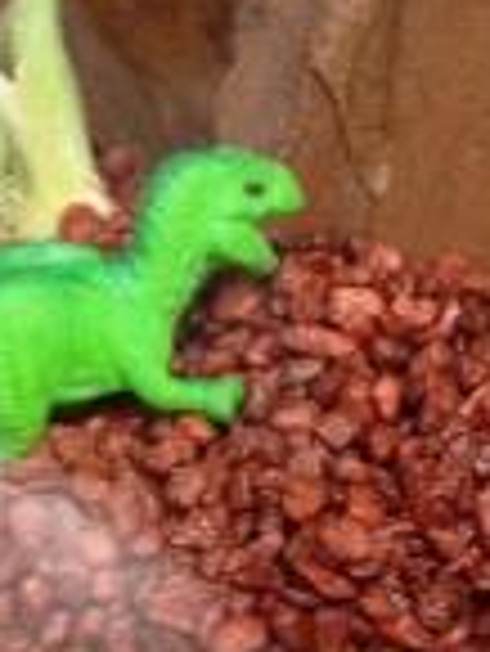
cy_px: -189
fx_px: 2035
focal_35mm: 108
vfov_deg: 17.1
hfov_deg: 13.7
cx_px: 351
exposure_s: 1/20
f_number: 2.4
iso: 125
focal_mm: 4.28
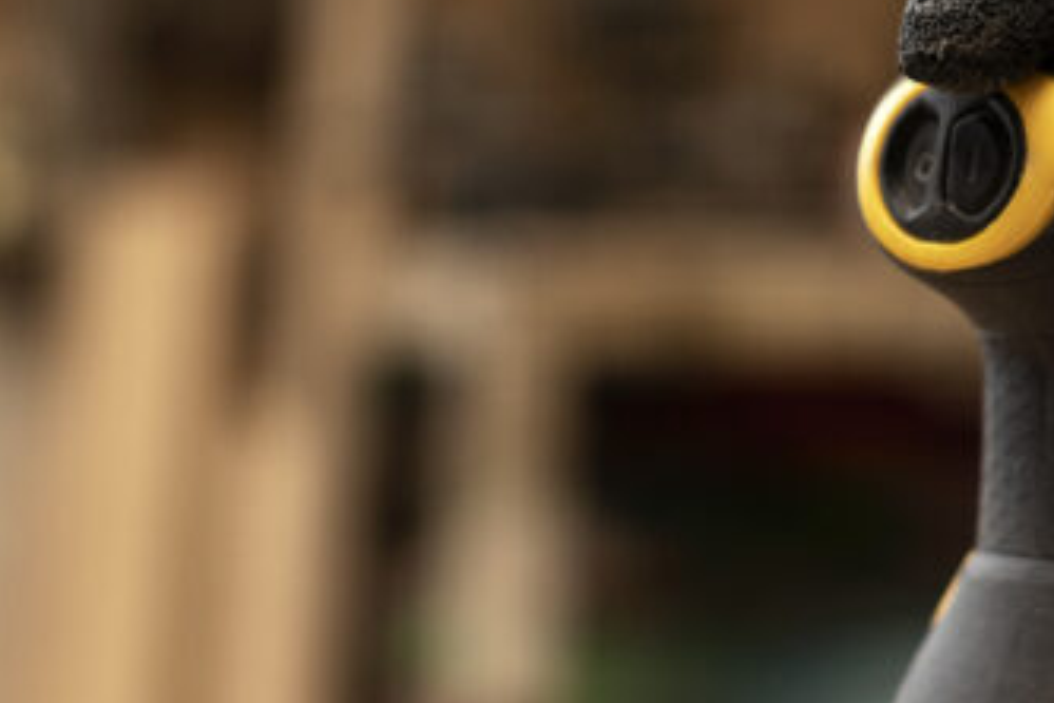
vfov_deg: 8.1
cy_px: 372
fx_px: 4948
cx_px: 1111
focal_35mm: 169
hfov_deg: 12.0
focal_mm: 55
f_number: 2.5
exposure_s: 1/100
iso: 400
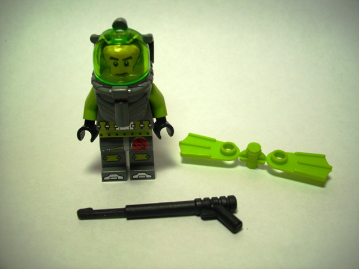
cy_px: 134
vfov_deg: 44.2
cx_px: 180
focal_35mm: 32
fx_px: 332
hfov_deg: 56.8
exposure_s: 1/100
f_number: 2.9
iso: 80
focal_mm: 5.7
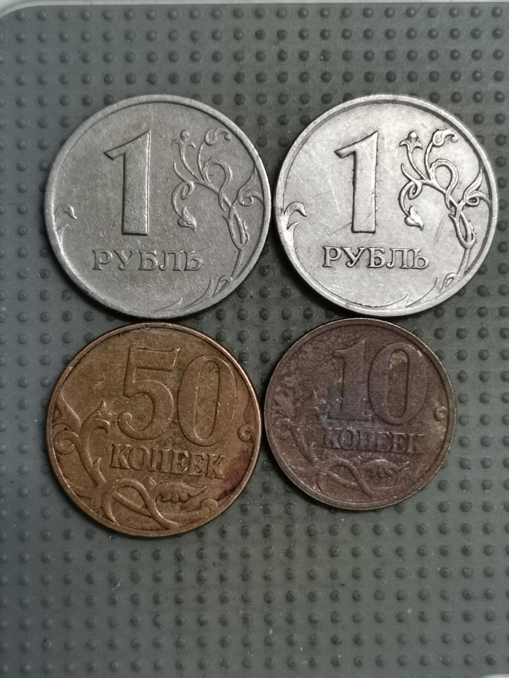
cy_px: 339
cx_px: 254
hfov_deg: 28.0
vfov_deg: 36.8
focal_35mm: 52
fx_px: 1019
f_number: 1.8
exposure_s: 1/36
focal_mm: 4.75
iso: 320
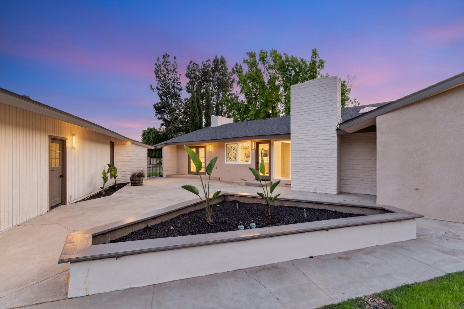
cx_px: 232
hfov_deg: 100.4
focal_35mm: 15
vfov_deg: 77.3
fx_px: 193
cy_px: 154
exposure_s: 1/3.33
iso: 100
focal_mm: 10
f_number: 8
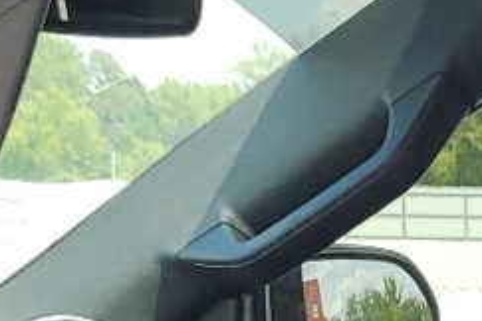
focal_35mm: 178
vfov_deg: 6.7
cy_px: 1102
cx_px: 825
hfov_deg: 10.9
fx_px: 2383
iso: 50
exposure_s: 1/370
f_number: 1.5
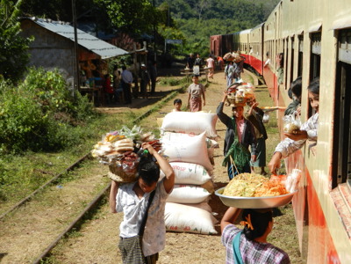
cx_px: 176
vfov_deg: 21.6
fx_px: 690
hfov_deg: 28.6
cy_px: 132
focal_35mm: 68
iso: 160
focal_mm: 12.3
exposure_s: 1/800
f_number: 4.6
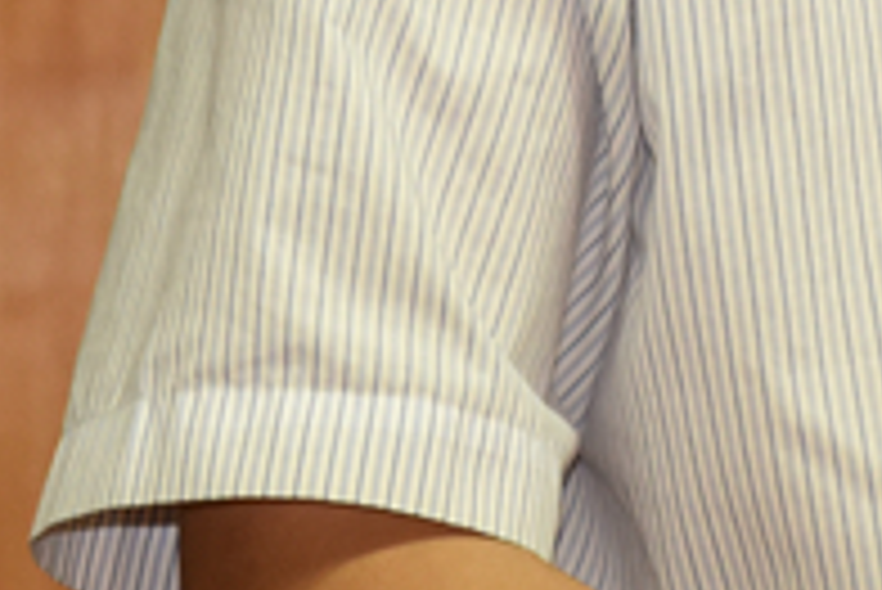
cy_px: -358
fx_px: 8949
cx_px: 1796
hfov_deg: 5.5
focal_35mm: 365
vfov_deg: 3.8
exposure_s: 1/125
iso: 1000
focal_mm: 70
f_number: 5.6
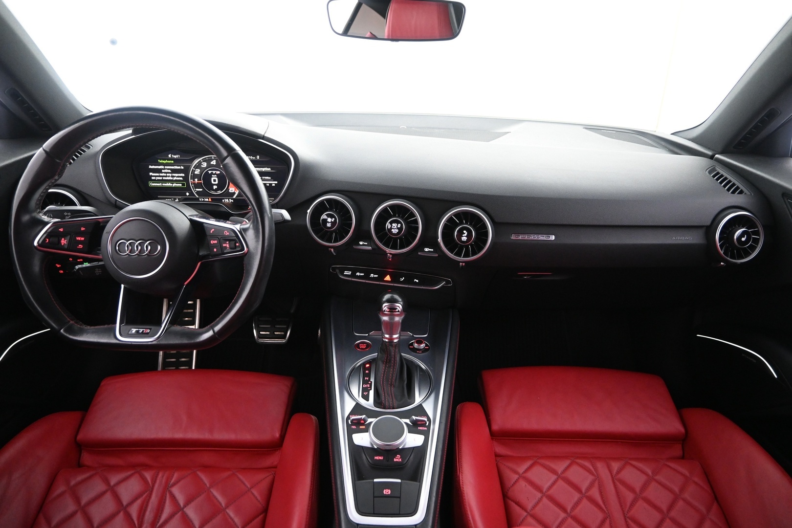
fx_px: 528
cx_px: 396
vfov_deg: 53.1
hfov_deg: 73.7
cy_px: 264
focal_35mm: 24
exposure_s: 1/20
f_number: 3.5
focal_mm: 16
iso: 2500
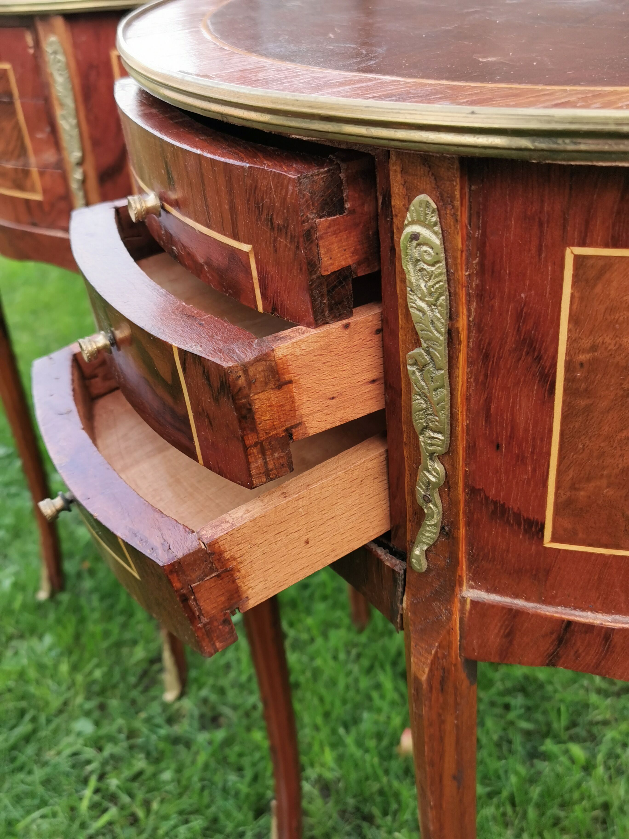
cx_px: 314
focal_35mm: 35
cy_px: 420
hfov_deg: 40.7
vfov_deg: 52.6
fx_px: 848
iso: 50
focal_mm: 5.56
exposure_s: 1/142
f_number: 1.6
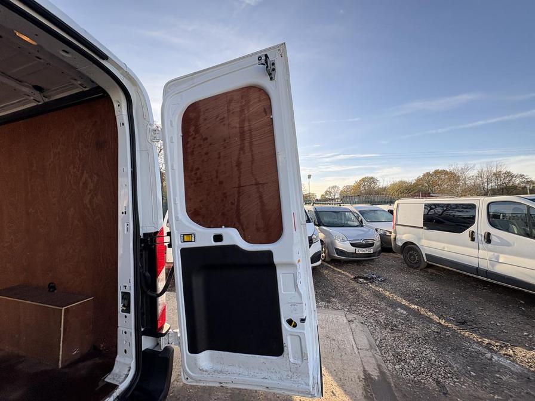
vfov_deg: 85.7
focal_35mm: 14
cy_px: 200
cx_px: 268
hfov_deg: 102.1
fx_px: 216
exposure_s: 1/428
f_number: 2.2
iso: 40
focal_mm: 2.22
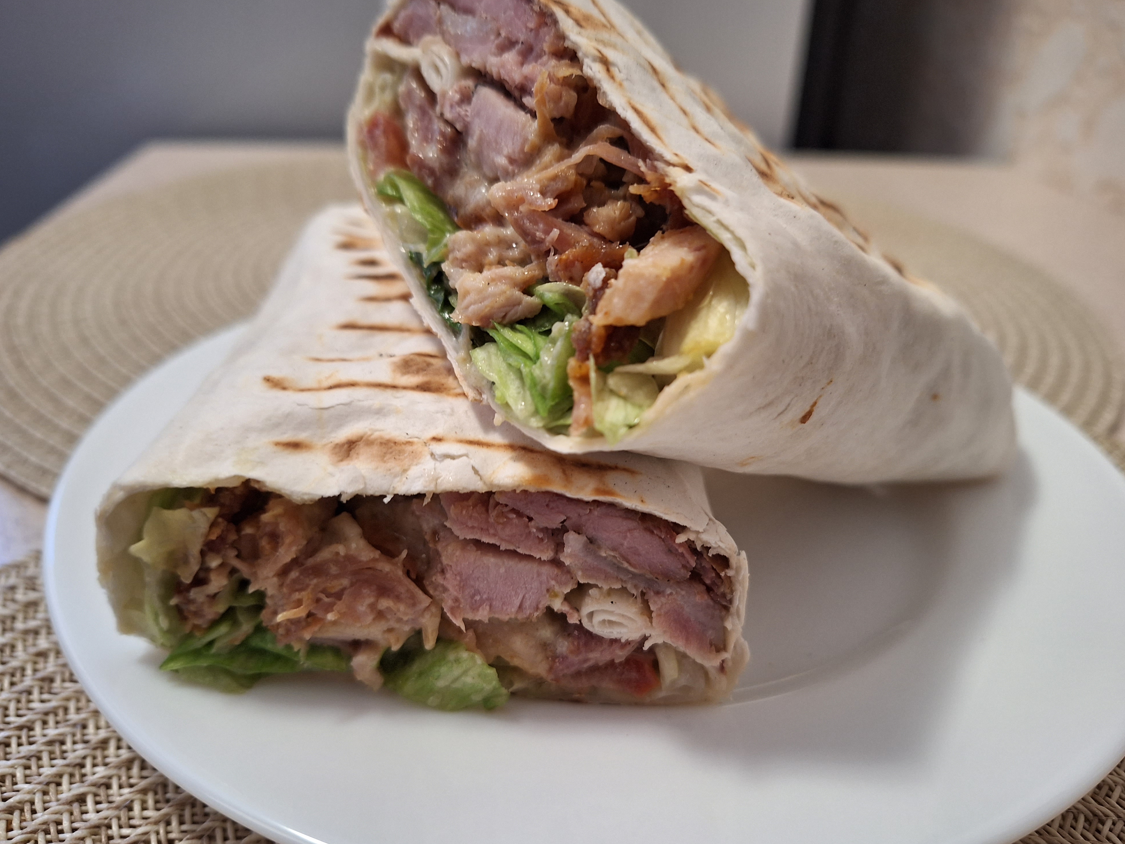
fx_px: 780
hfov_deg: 71.6
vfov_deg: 56.8
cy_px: 423
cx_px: 585
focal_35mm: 24
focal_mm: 5.54
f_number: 1.8
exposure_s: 1/25
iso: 250
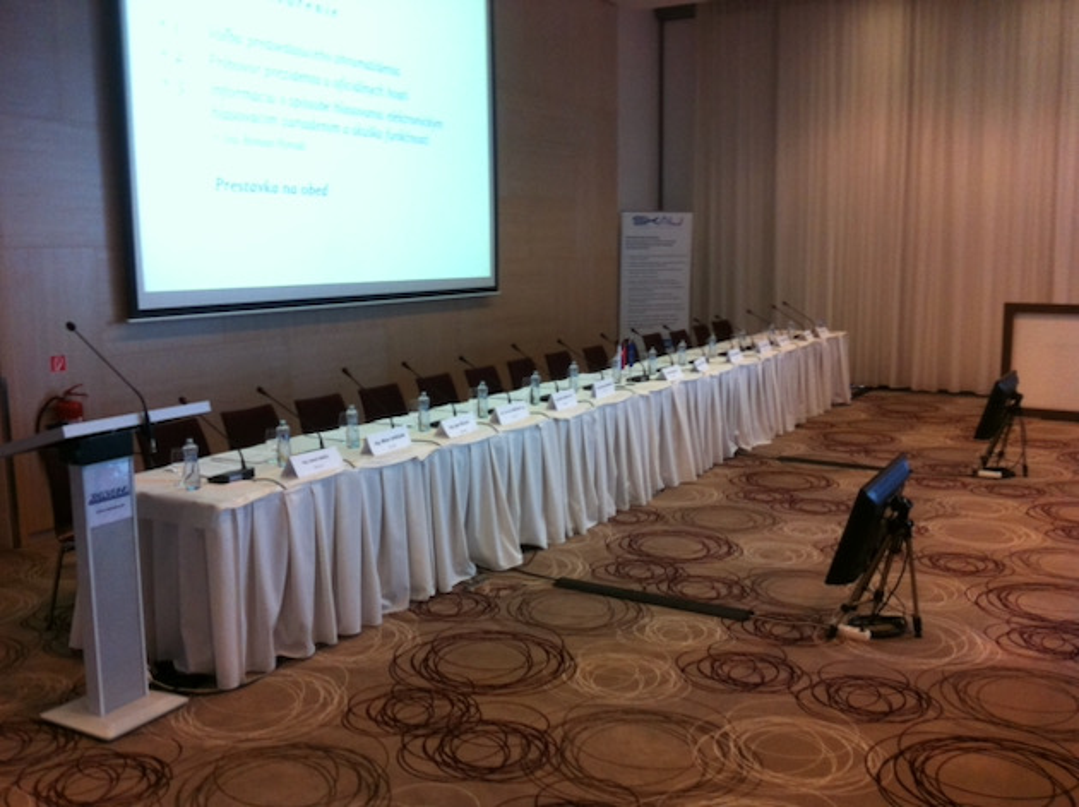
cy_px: 404
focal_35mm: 35
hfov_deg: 52.7
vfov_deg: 40.6
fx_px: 1090
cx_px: 540
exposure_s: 1/15
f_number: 2.8
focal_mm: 3.85
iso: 200
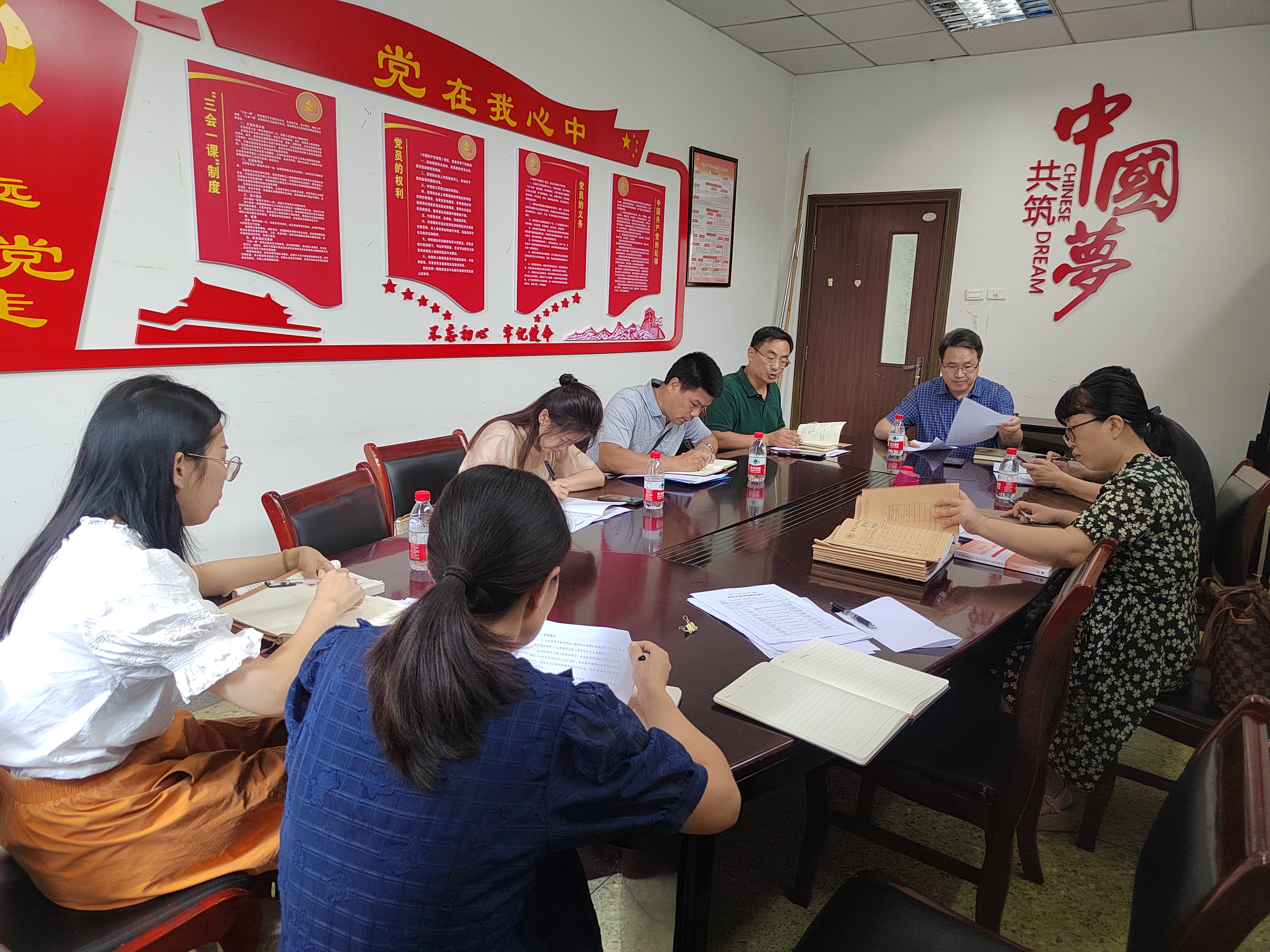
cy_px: 476
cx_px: 635
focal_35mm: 23
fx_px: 844
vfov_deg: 58.9
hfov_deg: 73.9
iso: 1241
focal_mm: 5.52
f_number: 1.9
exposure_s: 1/100
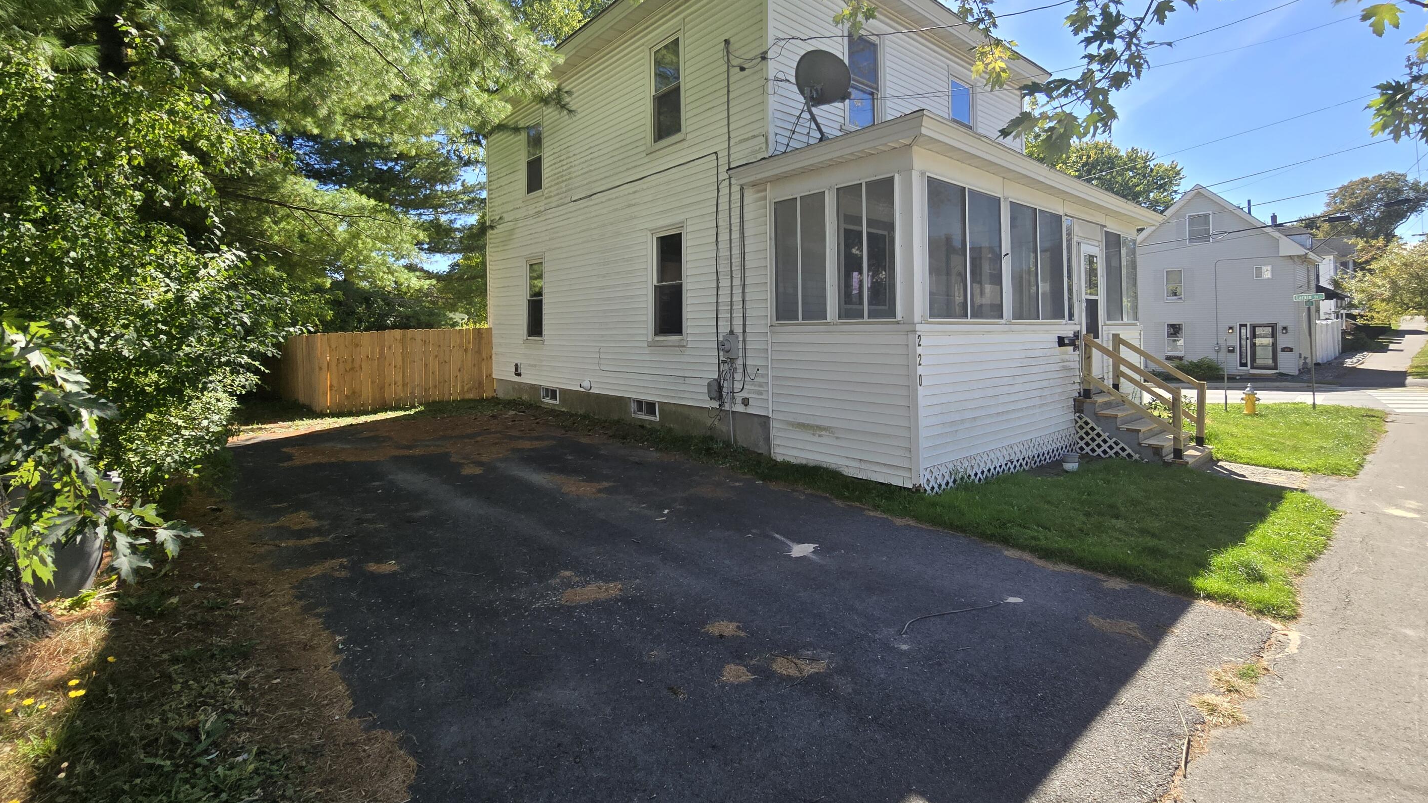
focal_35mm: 15
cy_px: 332
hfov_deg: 103.0
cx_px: 737
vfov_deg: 70.0
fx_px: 568
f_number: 2.2
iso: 50
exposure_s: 1/904
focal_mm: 2.2
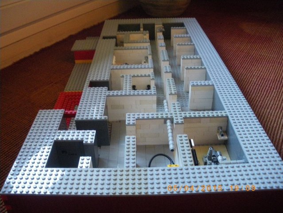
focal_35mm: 36
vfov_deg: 39.7
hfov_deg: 51.3
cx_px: 142
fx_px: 294
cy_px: 106
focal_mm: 6.3
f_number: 3.5
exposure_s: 1/25
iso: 800
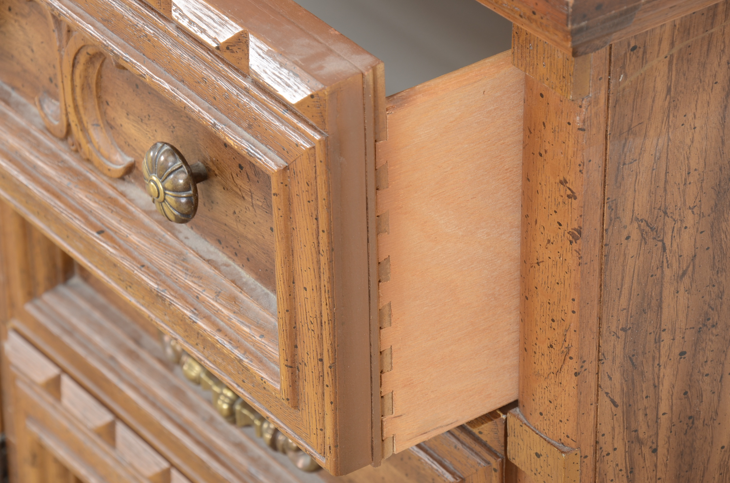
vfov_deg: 8.7
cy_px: 242
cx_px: 365
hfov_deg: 13.1
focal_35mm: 158
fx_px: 3187
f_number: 9
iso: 125
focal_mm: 105
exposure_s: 1/100
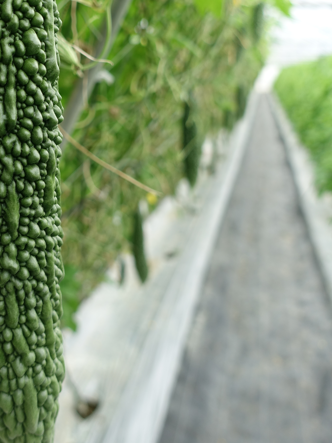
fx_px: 448
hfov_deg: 40.4
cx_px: 125
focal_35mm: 35
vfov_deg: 51.7
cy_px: 150
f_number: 2.2
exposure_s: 1/320
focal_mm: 8.8
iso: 125
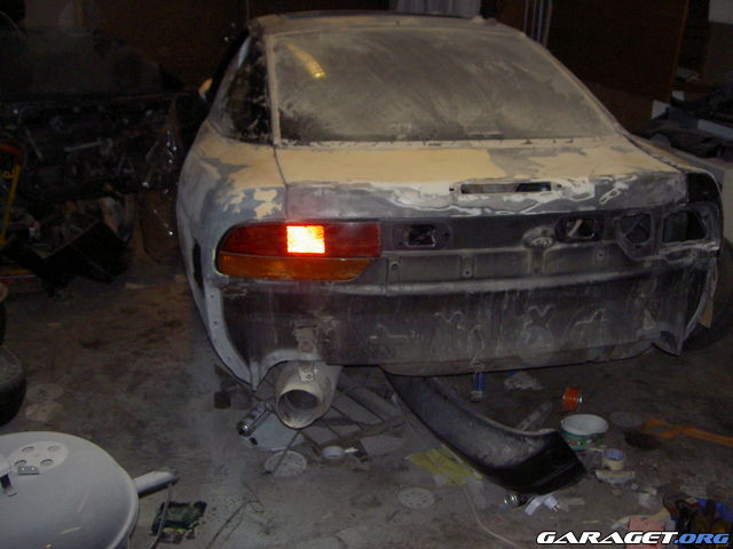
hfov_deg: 47.9
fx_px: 826
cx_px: 366
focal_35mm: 39
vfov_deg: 36.8
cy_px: 274
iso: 100
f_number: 2.8
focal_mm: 8
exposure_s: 1/60
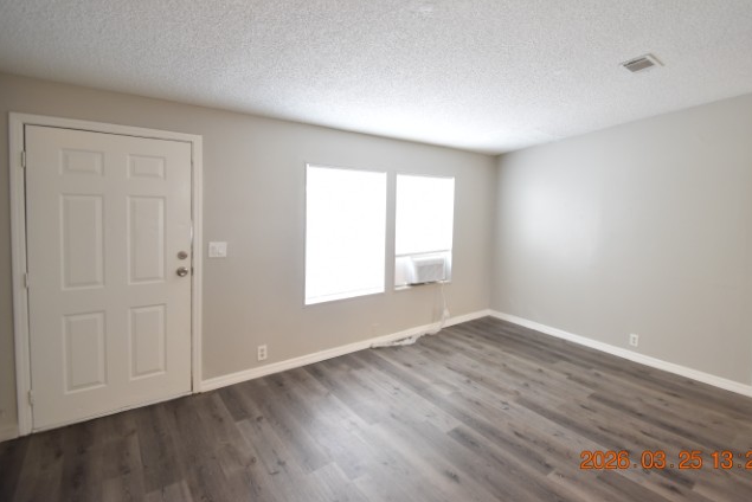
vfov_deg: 70.2
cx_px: 424
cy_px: 219
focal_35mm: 17
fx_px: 355
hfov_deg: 92.8
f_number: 3.5
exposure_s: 1/20
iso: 800
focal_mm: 10
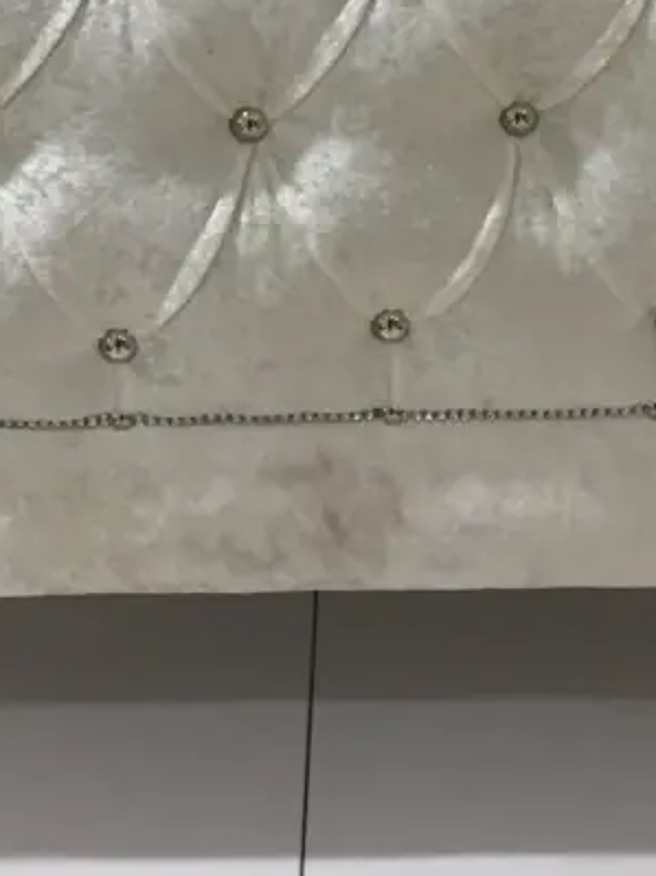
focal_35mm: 97
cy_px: -333
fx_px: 2452
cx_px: 241
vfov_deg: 18.5
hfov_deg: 15.2
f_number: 2.2
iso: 100
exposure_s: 1/33
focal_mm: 4.15
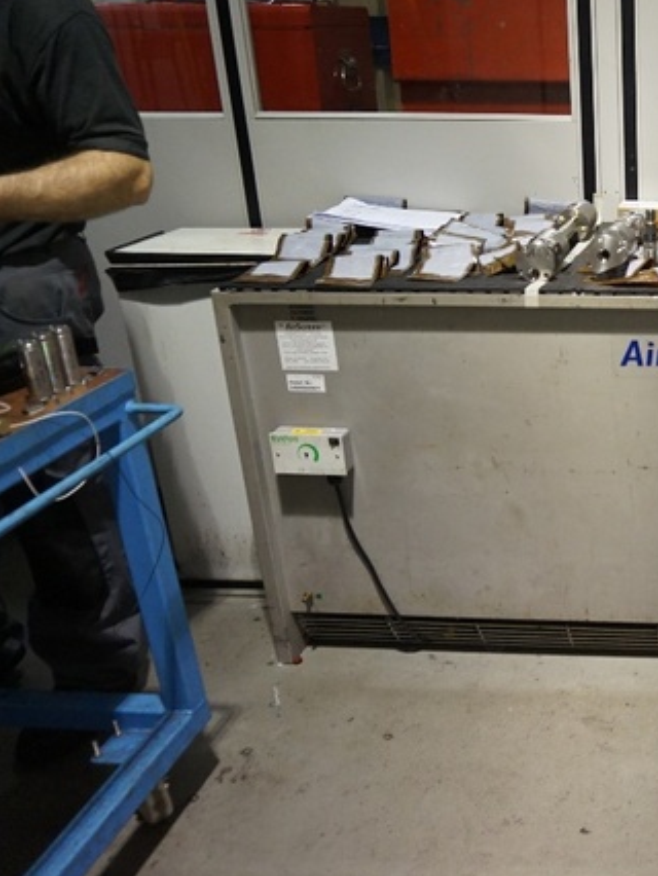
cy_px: 409
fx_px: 987
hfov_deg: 32.2
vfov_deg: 47.8
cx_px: 736
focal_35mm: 39
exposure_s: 1/160
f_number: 4
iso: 1600
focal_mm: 16
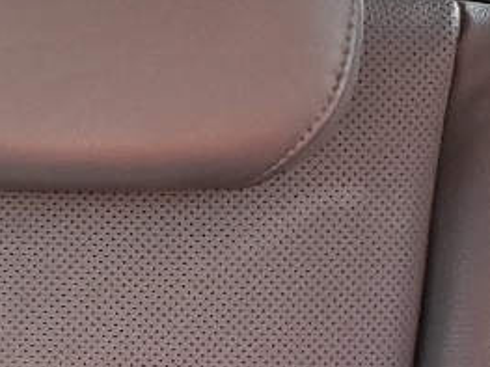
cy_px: 352
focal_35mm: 158
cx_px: -674
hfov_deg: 10.7
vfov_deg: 9.3
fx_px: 2236
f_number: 1.5
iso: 73
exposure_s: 1/120
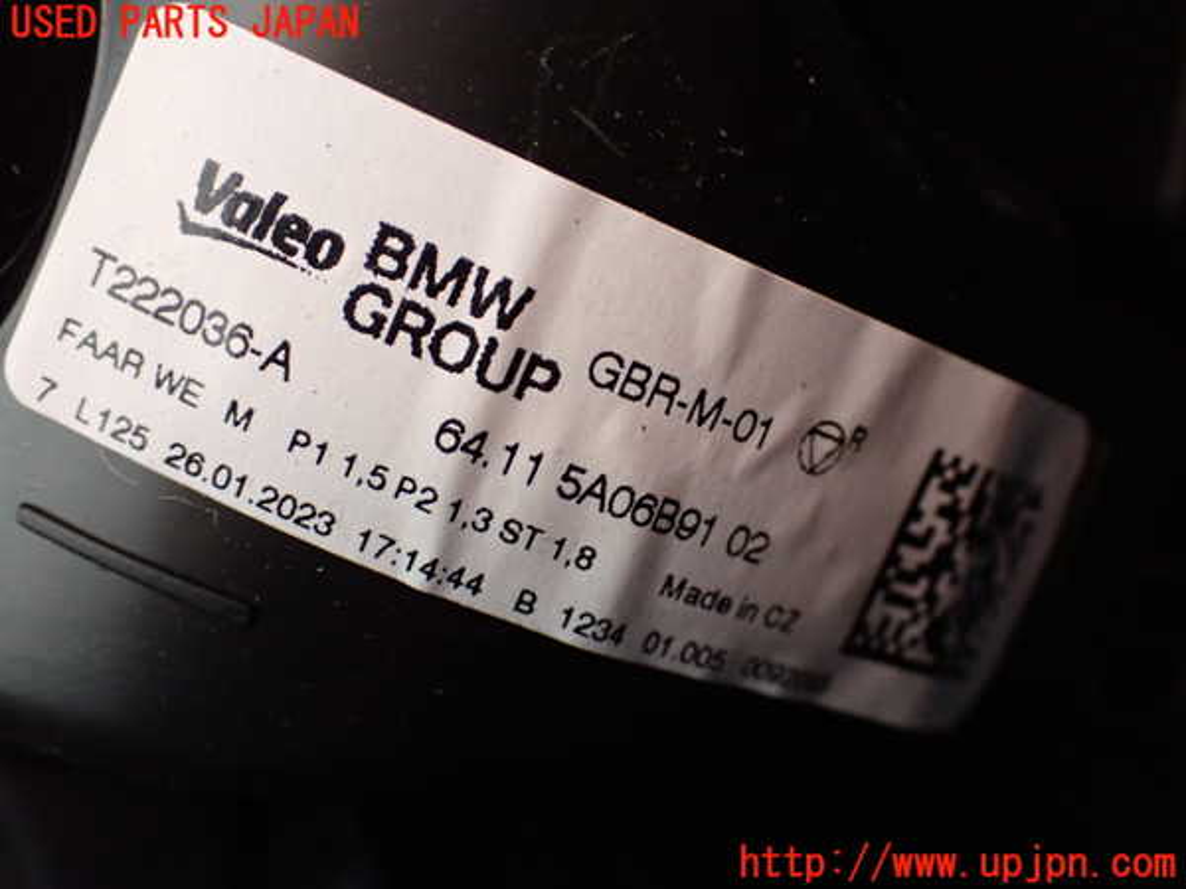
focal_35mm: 44
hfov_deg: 42.9
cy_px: 444
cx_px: 593
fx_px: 1508
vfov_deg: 32.9
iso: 800
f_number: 2.9
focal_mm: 7.84
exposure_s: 1/80
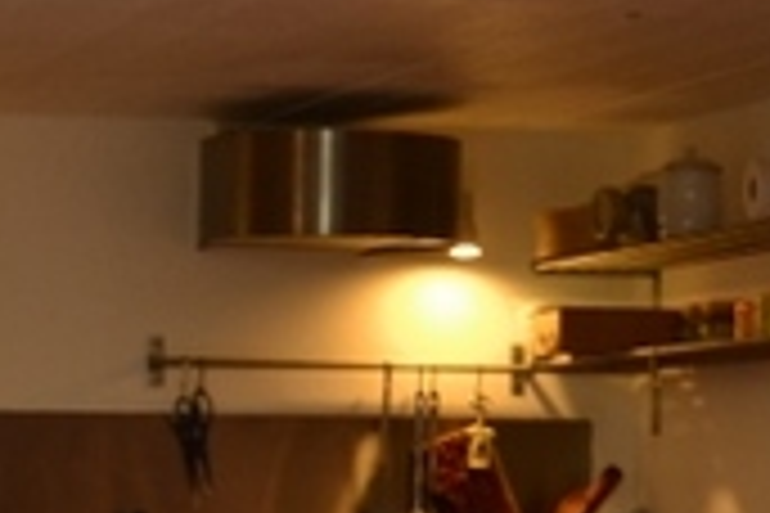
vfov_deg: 8.6
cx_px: -648
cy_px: 592
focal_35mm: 158
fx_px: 3379
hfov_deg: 11.9
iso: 100
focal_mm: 18
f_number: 3.5
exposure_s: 1/8
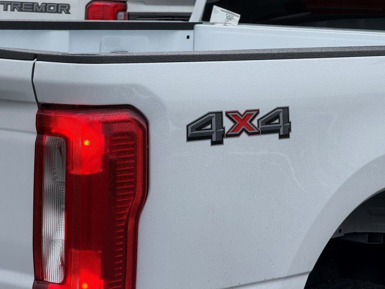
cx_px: 192
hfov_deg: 16.4
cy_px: 144
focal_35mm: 120
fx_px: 1335
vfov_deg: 12.3
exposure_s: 1/259
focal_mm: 15.66
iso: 50
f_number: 2.8
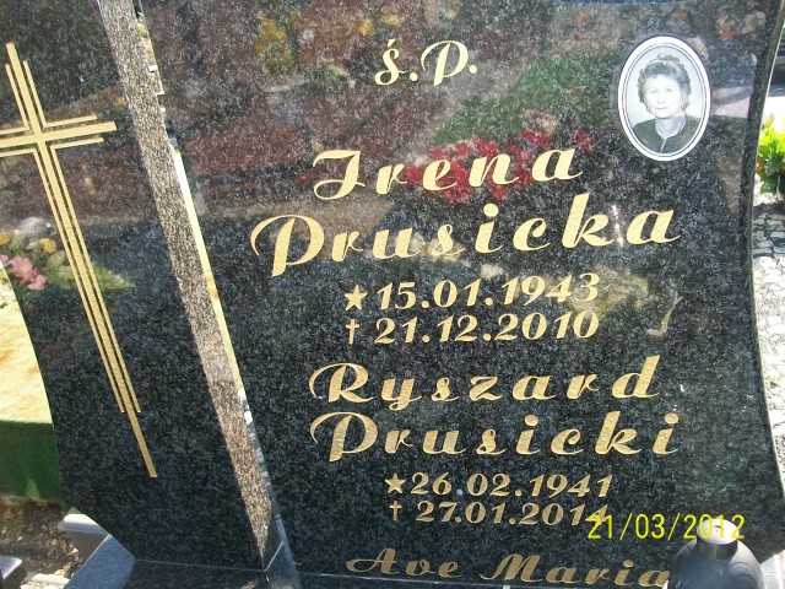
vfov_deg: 39.7
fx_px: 816
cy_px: 294
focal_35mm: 36
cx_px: 392
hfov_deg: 51.4
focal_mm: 6
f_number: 2.7
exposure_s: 1/200
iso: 80
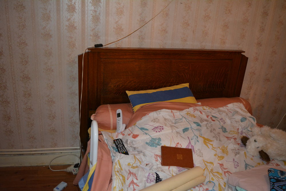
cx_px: 143
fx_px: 262
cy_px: 96
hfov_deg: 57.2
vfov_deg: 40.0
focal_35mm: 33
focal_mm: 22
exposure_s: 1/60
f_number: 3.8
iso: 1800
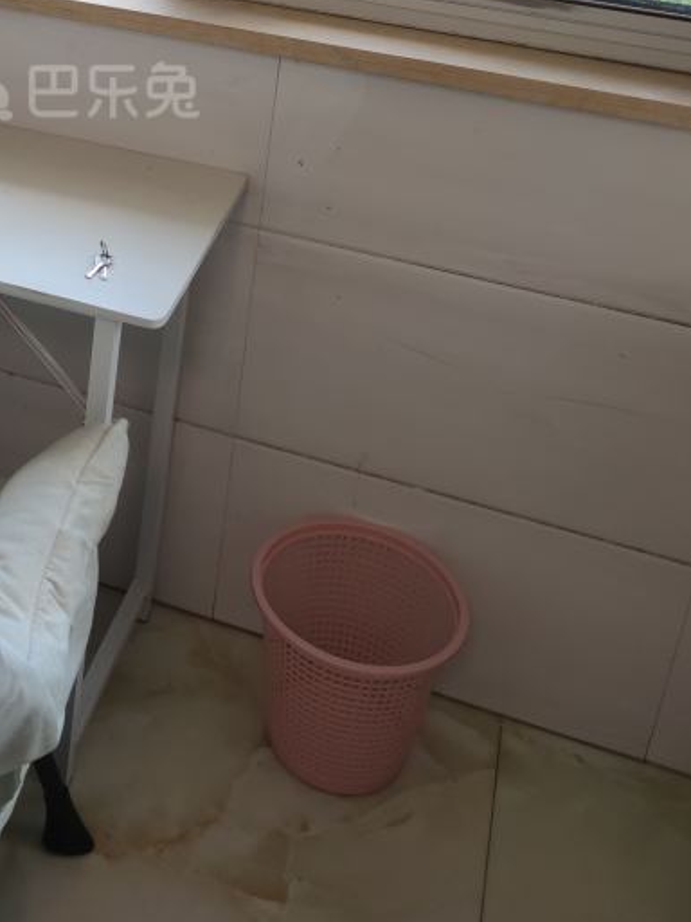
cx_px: 56
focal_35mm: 50
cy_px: 73
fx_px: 1331
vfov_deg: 35.7
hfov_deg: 27.9
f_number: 1.69
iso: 50
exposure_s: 1/101
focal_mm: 6.72
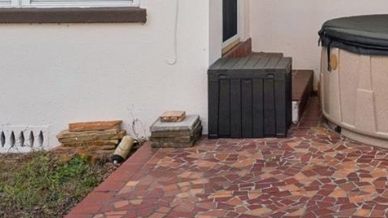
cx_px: 390
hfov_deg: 29.3
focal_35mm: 67
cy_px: -61
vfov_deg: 17.0
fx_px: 689
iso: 640
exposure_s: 1/1000
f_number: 8
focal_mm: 19
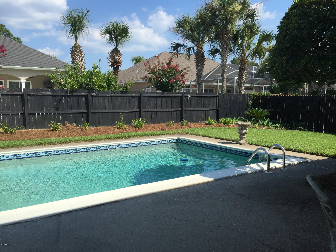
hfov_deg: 61.7
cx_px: 168
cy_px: 126
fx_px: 281
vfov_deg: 48.2
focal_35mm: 29
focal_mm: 4.15
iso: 32
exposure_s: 1/2198
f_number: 2.2
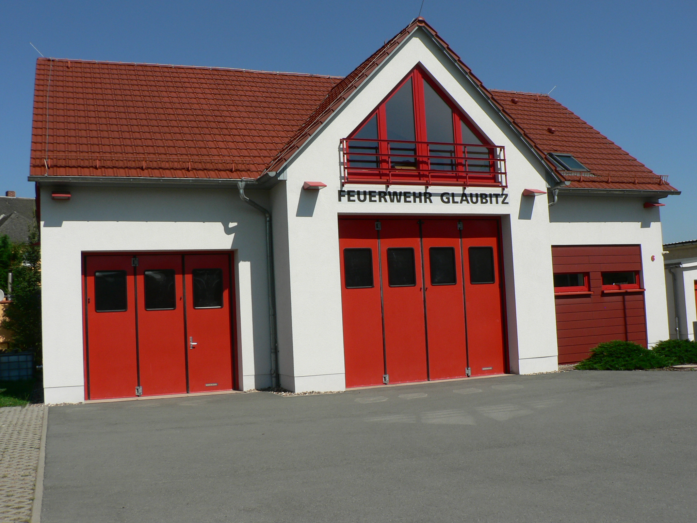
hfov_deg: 51.4
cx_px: 348
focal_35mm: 36
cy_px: 262
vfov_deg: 39.7
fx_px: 725
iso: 80
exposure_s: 1/500
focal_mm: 6
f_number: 5.6
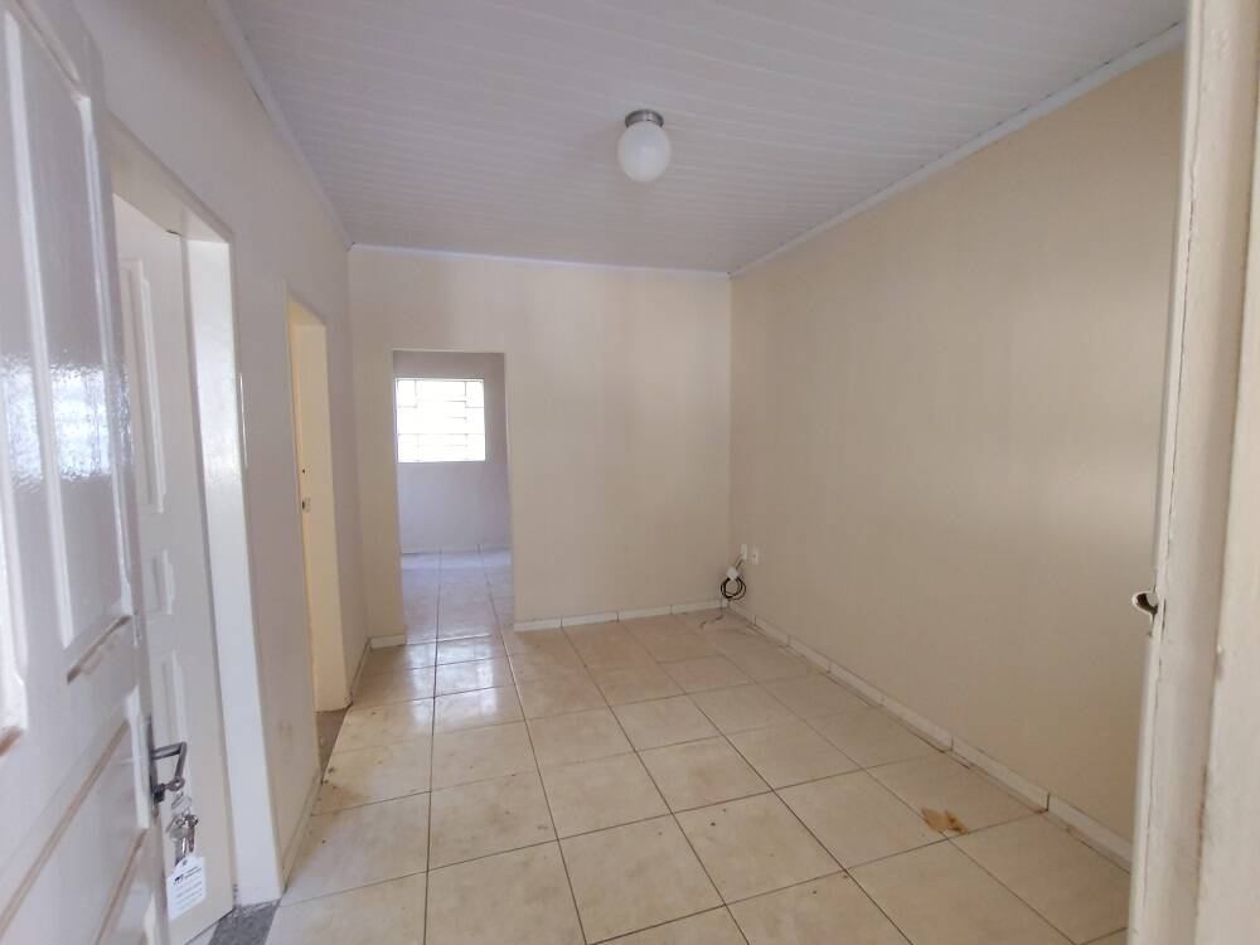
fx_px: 582
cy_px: 472
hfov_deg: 94.5
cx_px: 630
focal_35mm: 16
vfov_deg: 78.1
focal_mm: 1.66
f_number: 2.2
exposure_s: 1/20
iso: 959
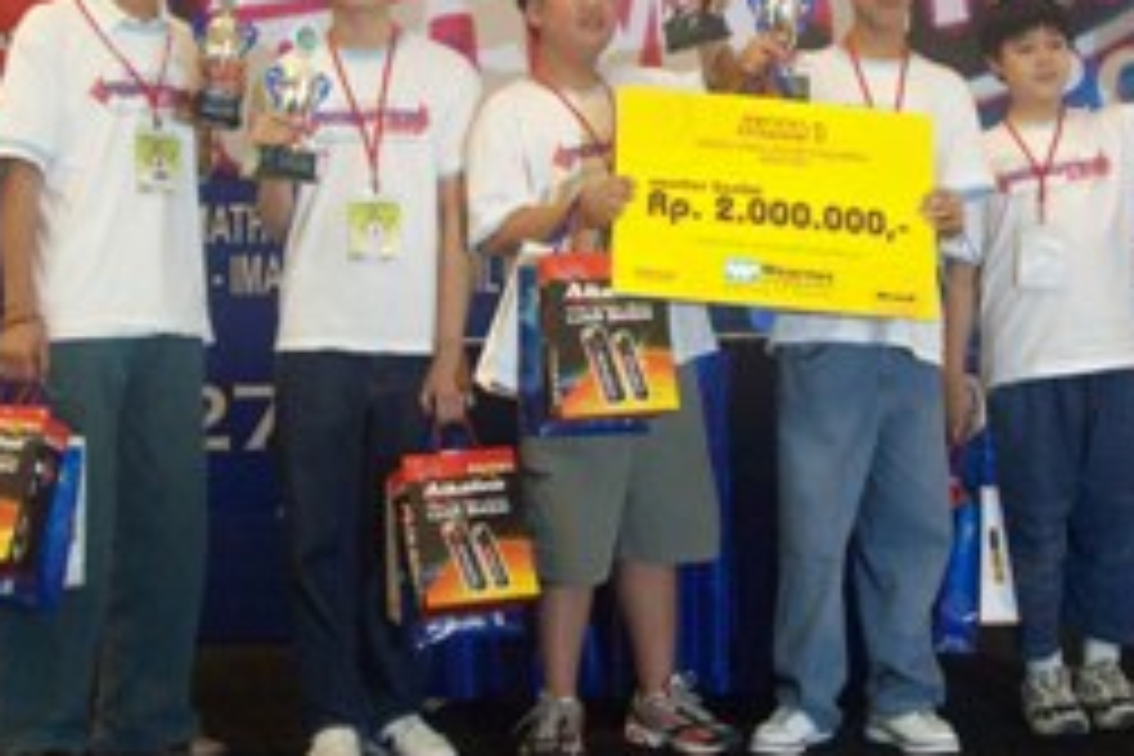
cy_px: 218
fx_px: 2079
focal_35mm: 66
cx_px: 670
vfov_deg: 20.5
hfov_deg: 30.4
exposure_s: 1/8
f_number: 3
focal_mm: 7.6
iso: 200
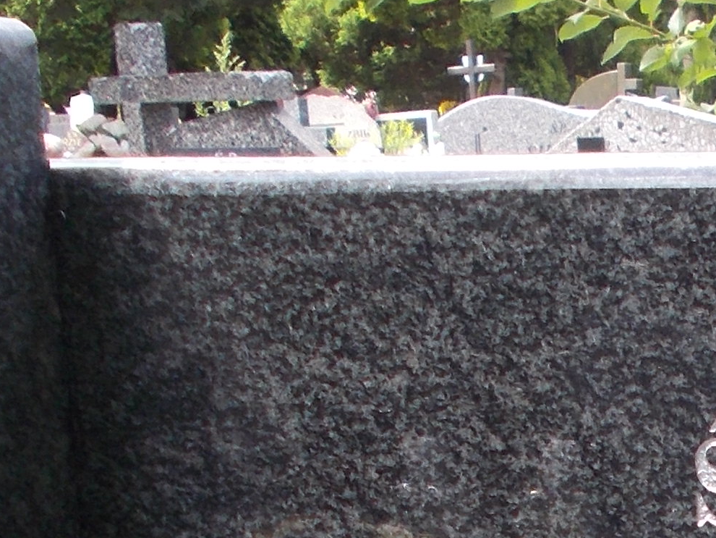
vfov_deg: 11.6
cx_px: 882
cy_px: 884
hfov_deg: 15.6
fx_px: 2503
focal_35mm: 121
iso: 80
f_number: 3.2
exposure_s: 1/125
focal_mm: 4.6
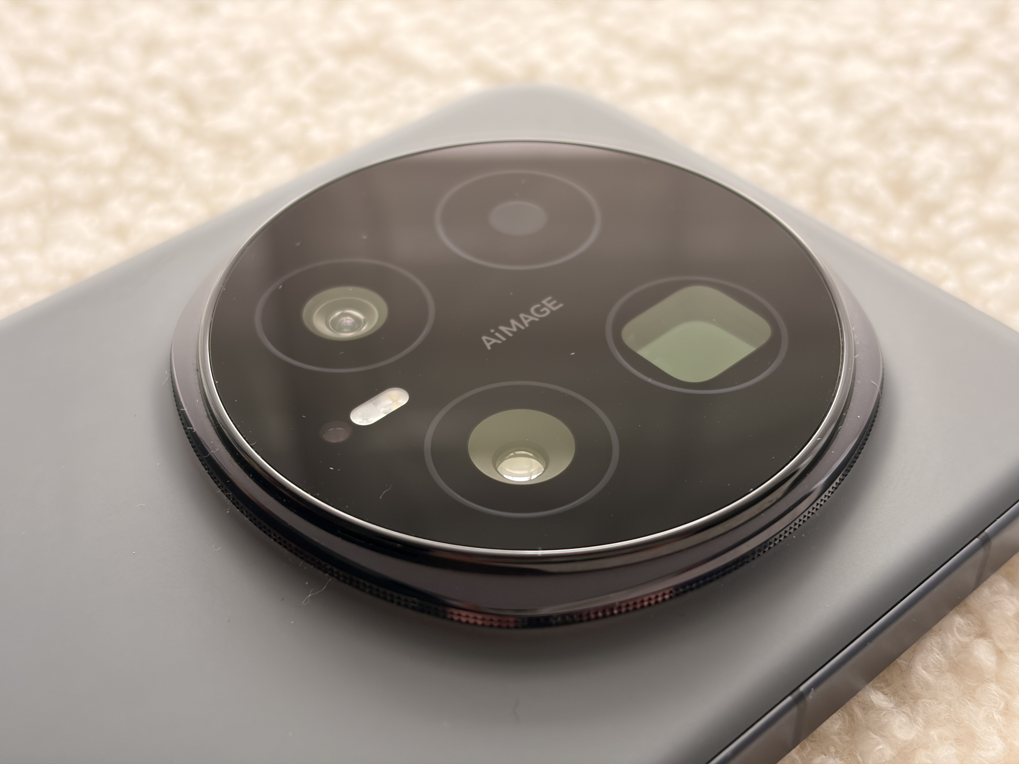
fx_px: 1531
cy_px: 382
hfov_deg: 36.8
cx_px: 510
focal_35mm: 52
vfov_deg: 28.0
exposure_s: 1/60
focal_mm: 5.96
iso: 80
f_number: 1.6
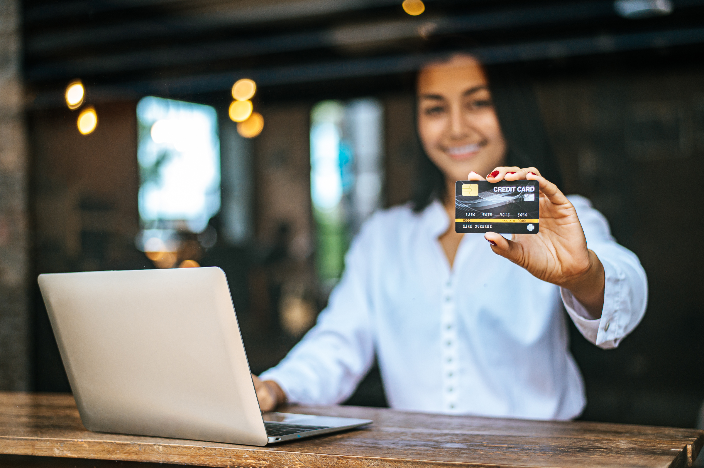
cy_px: 234
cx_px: 352
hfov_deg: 39.6
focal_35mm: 50
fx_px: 977
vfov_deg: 27.0
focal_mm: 50
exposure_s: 1/1000
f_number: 1.8
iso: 400
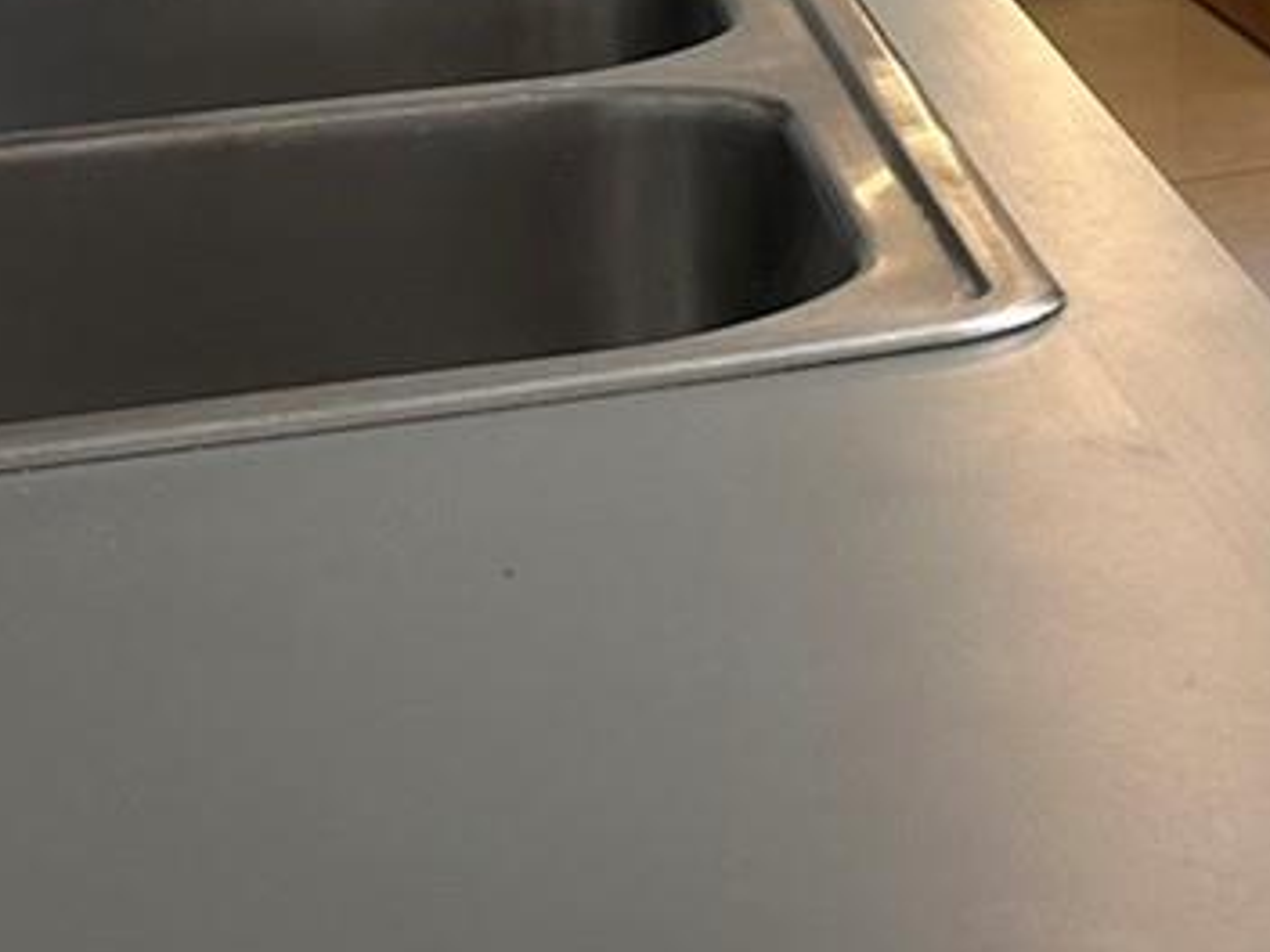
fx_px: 3999
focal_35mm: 109
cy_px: -541
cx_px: 2280
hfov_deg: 15.5
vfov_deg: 12.8
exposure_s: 1/120
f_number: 1.78
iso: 100
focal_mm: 6.86
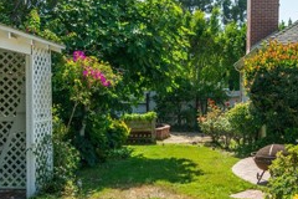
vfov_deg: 27.9
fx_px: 397
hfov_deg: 41.1
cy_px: 135
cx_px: 145
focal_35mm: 48
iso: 1250
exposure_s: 1/5000
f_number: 6.3
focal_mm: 18
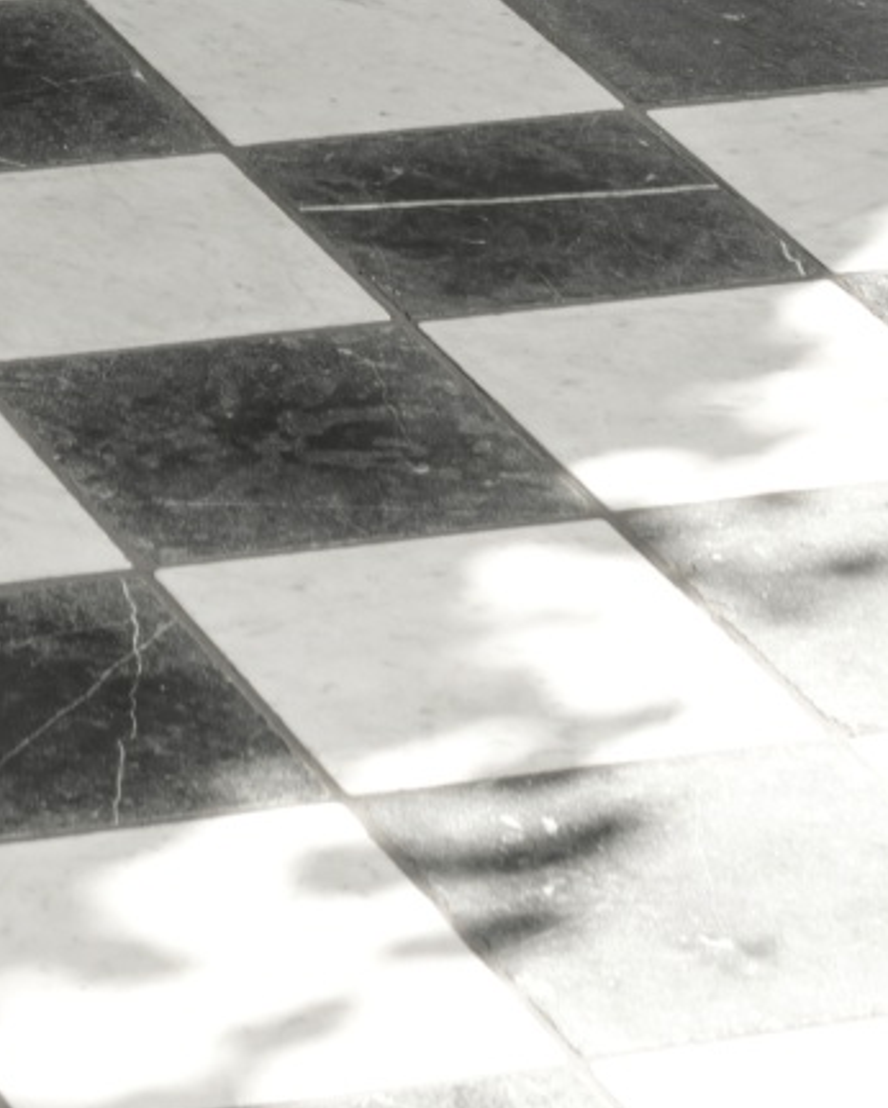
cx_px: -477
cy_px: -2557
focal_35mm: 219
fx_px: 7189
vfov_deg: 7.4
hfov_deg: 7.0
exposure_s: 1/125
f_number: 8
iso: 100
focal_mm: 35
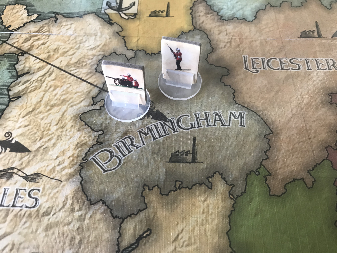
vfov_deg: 49.7
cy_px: 126
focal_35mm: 28
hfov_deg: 63.4
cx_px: 168
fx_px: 273
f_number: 1.8
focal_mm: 3.99
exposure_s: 1/17
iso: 40
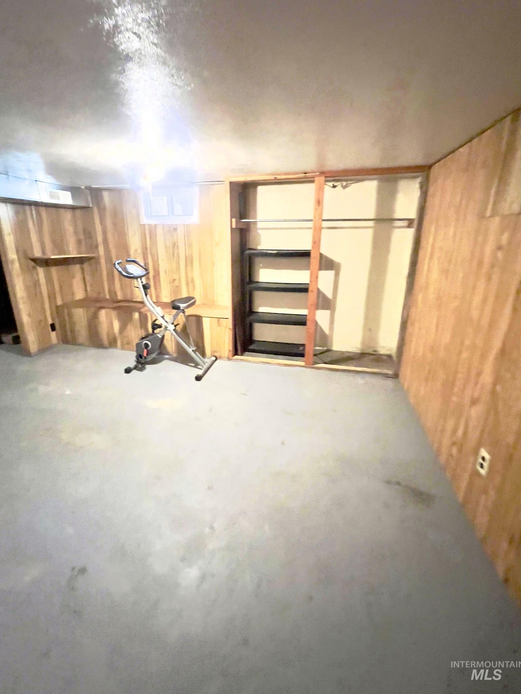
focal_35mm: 14
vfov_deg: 101.9
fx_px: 281
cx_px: 245
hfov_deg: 85.6
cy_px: 324
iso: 1000
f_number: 1.8
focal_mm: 1.57
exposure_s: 1/60
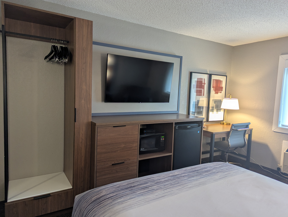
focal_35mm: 24
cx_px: 144
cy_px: 108
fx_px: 200
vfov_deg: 56.9
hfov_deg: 71.5
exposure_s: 1/24
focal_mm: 6.81
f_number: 1.85
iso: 75
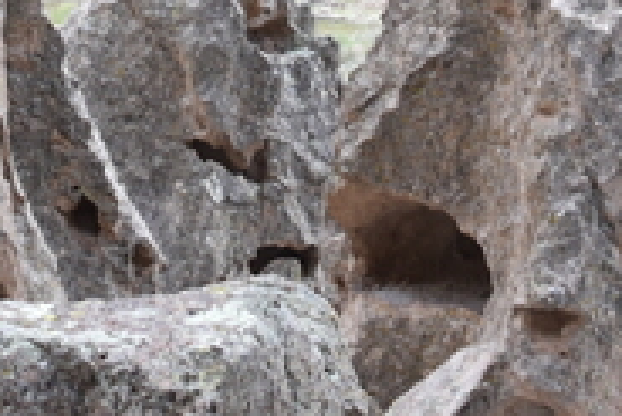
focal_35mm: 250
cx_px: 348
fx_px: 4323
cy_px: -646
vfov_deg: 5.3
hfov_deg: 8.2
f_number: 5.6
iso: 100
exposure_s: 1/125
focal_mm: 36
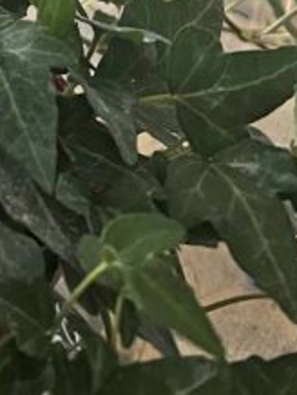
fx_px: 1393
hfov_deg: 11.3
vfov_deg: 14.0
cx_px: -244
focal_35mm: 122
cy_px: -357
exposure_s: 1/60
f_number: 1.5
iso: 200
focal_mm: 5.7
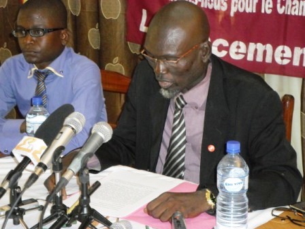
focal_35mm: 67
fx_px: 590
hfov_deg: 29.0
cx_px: 152
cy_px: 114
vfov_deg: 21.9
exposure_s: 1/45
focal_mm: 12
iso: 480
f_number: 4.1
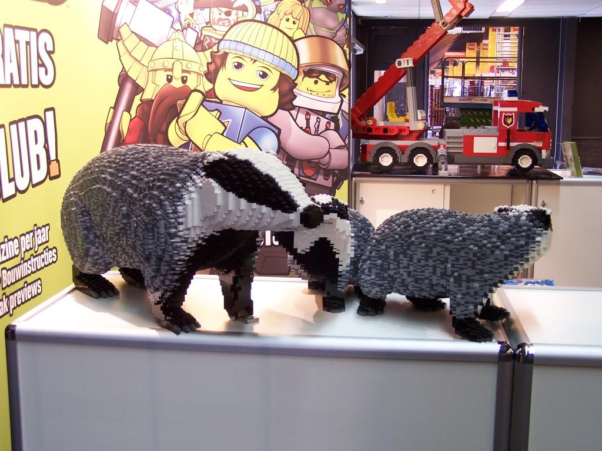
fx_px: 835
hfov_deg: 39.7
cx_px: 301
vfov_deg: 30.3
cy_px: 226
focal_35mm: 48
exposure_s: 1/3
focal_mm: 8
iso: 80
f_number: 3
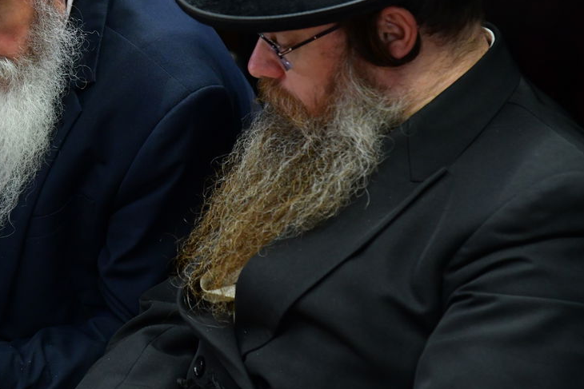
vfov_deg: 8.4
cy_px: 43
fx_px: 2645
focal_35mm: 163
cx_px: 81
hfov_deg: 12.5
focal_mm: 85
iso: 4000
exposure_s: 1/125
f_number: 5.6
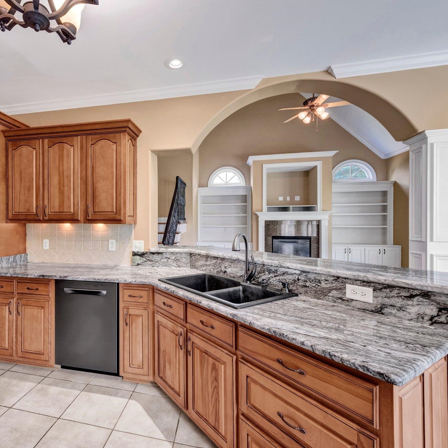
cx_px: 150
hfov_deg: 81.2
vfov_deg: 84.0
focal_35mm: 17
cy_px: 224
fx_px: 249
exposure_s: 1/9
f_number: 7.1
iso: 400
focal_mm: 8.9
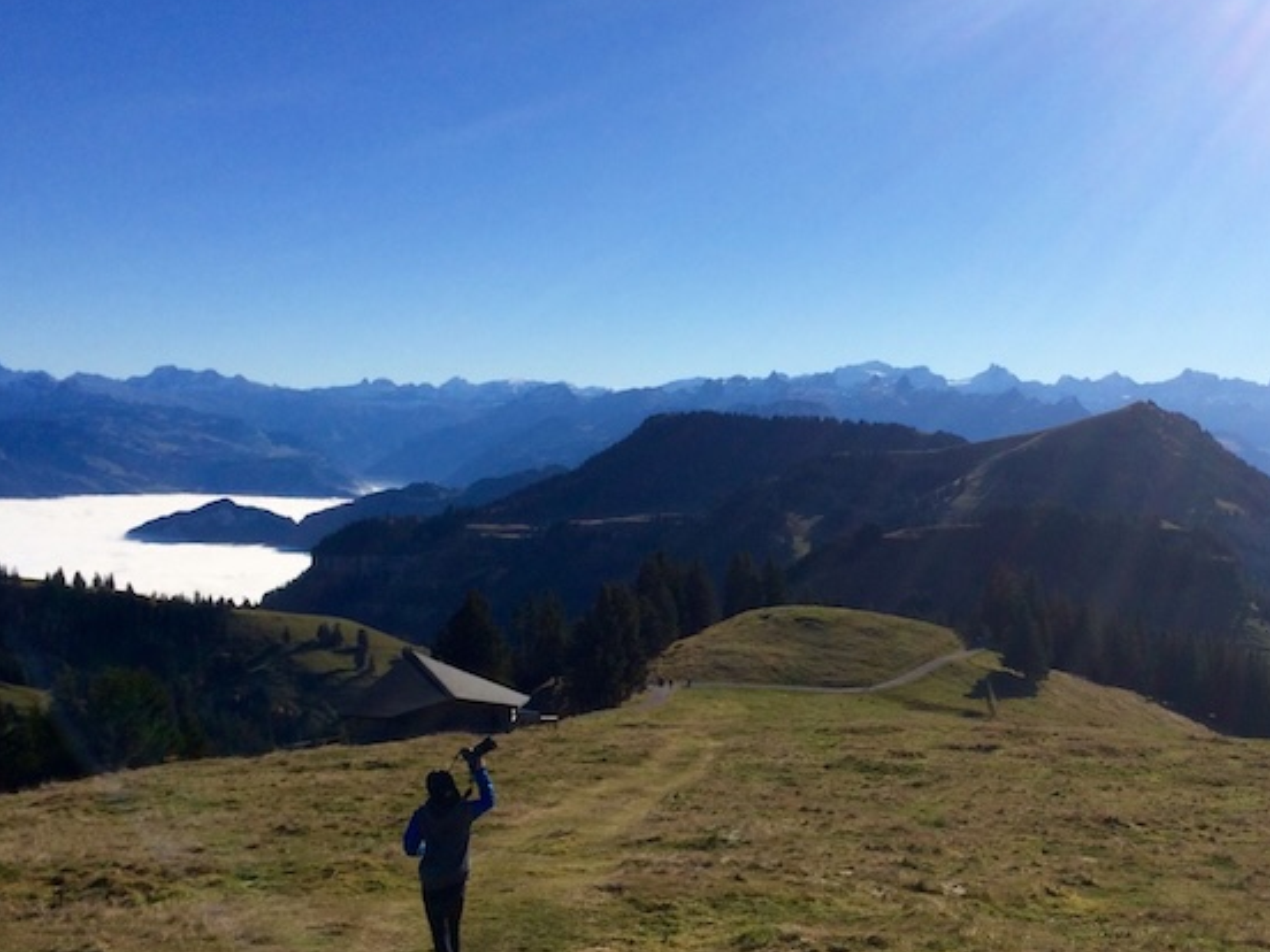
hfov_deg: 44.3
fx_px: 1541
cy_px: 543
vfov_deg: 34.3
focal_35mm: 42
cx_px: 824
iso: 32
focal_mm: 4.15
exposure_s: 1/4115
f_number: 2.2
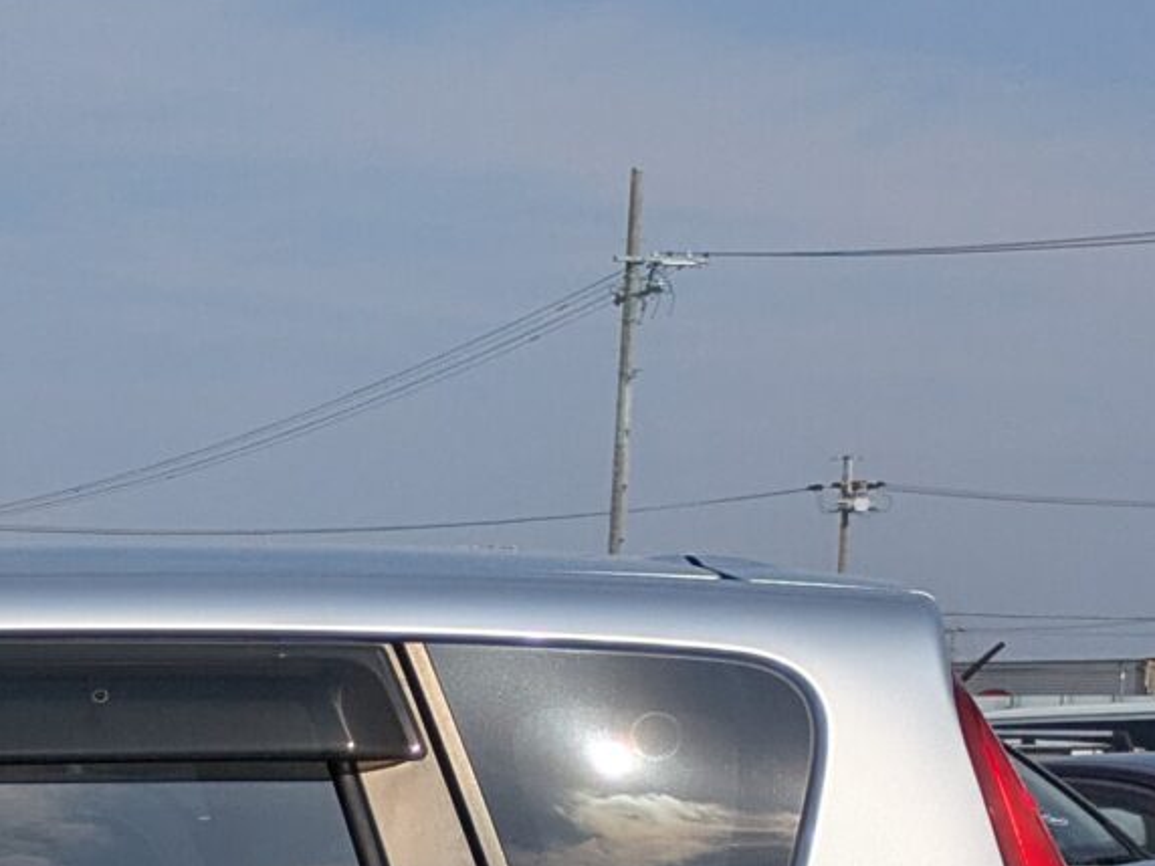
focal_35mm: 112
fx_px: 3737
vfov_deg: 12.3
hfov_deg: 15.9
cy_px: 1468
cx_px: -648
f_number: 1.89
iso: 46
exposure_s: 1/8850
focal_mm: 5.43
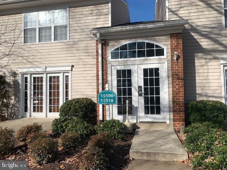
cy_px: 85
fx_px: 170
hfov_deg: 67.3
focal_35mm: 26
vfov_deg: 53.1
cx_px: 114
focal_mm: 4.25
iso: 25
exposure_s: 1/3521
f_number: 1.8
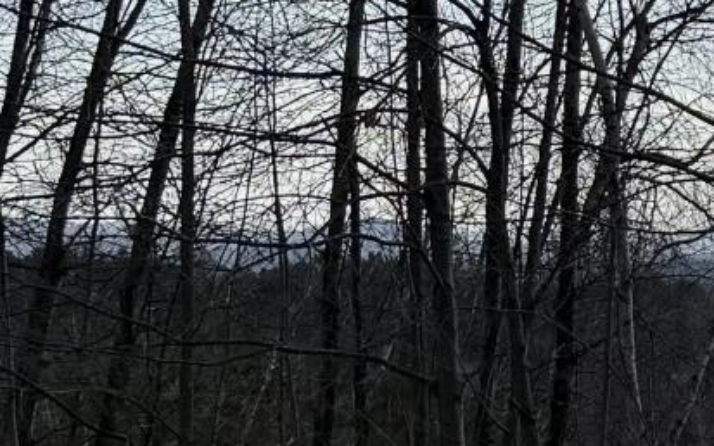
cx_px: 1155
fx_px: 3599
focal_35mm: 185
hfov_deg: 10.8
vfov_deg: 7.1
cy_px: -52
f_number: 1.78
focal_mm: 6.76
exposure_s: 1/7353
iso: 80
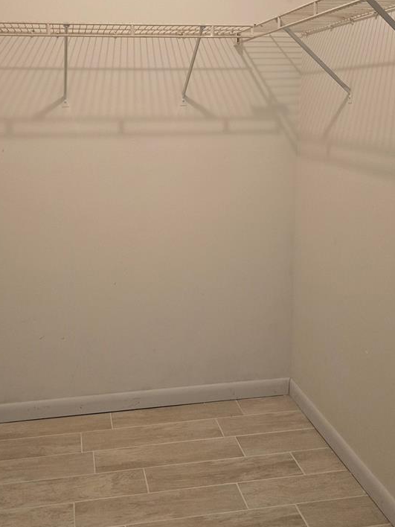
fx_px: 593
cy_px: 217
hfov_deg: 36.8
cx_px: 172
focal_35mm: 39
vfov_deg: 47.6
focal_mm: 6.3
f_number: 1.7
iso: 500
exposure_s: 1/120
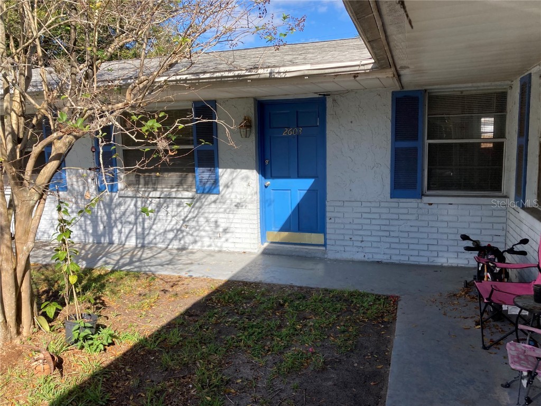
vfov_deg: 49.7
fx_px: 438
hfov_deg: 63.4
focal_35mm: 28
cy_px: 203
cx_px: 270
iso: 20
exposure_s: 1/941
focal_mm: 3.99
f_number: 1.8
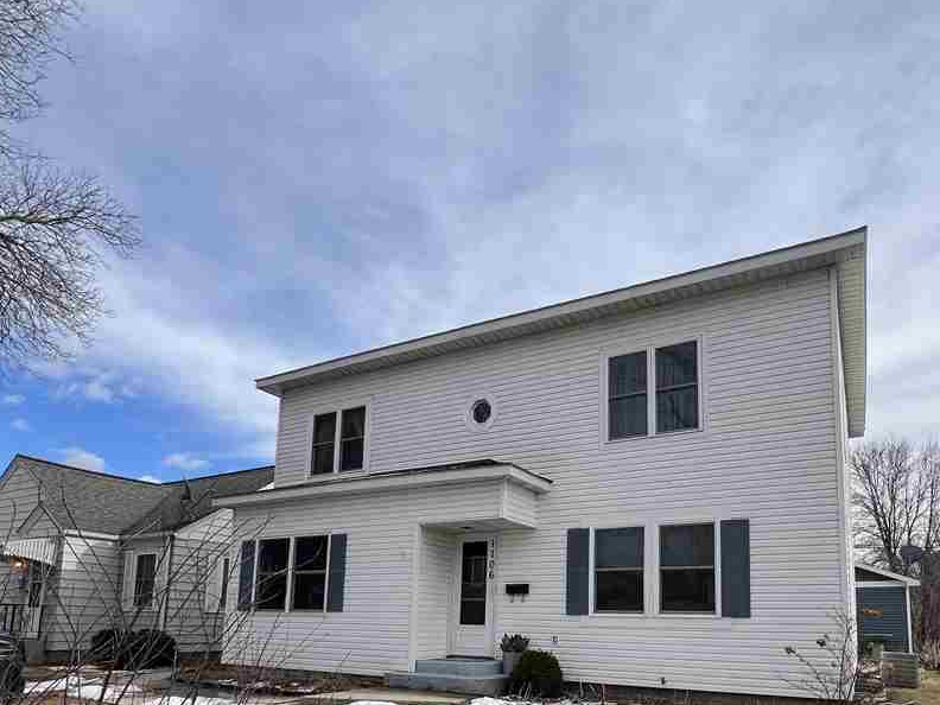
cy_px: 546
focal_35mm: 21
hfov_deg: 78.5
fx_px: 570
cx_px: 541
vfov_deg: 59.3
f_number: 1.8
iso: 32
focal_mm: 1.57
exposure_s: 1/1277
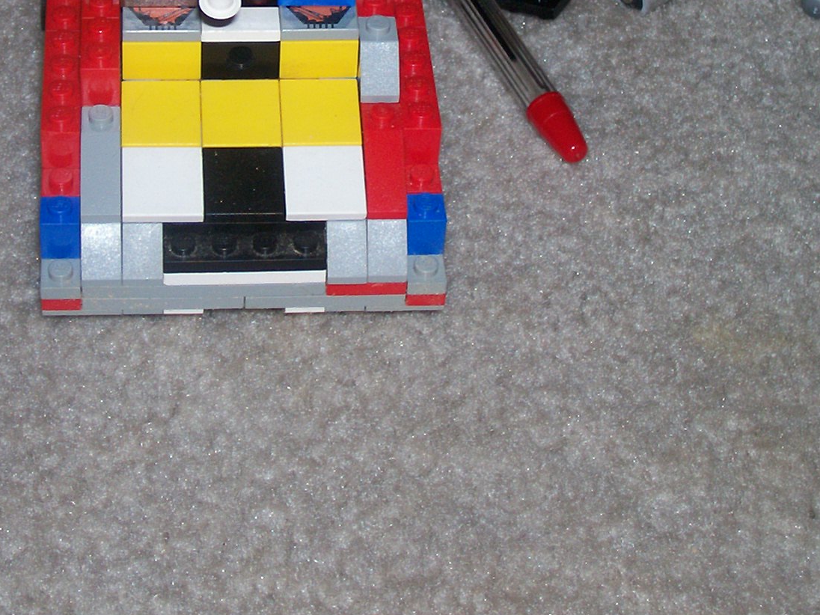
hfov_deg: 19.8
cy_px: 47
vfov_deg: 14.8
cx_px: 334
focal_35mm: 99
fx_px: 2345
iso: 80
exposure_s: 1/73.3
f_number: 3.2
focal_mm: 8.7
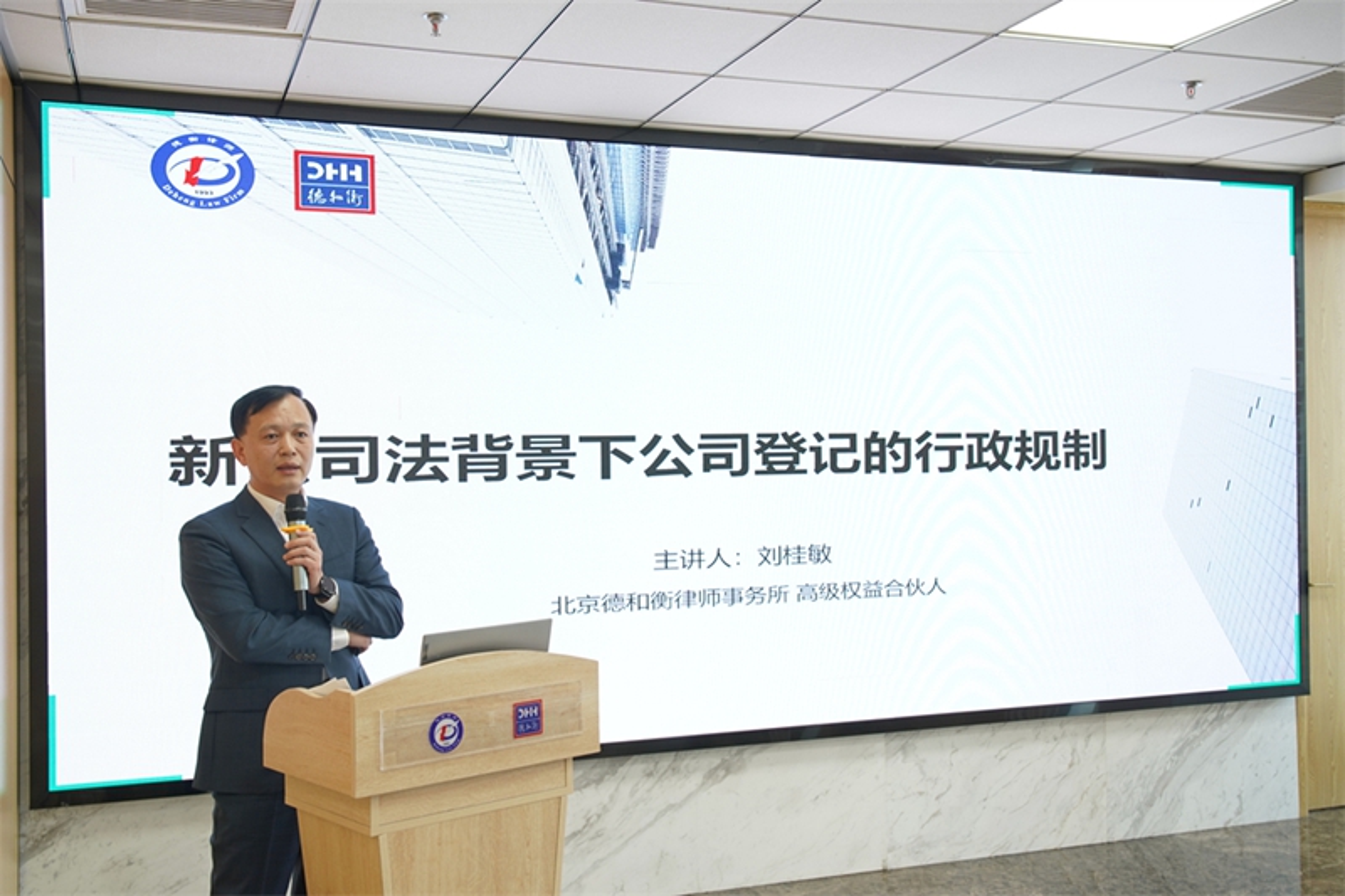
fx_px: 1345
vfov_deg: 36.9
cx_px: 672
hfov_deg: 53.1
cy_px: 448
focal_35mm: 36
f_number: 5.6
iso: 400
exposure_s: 1/40
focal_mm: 36
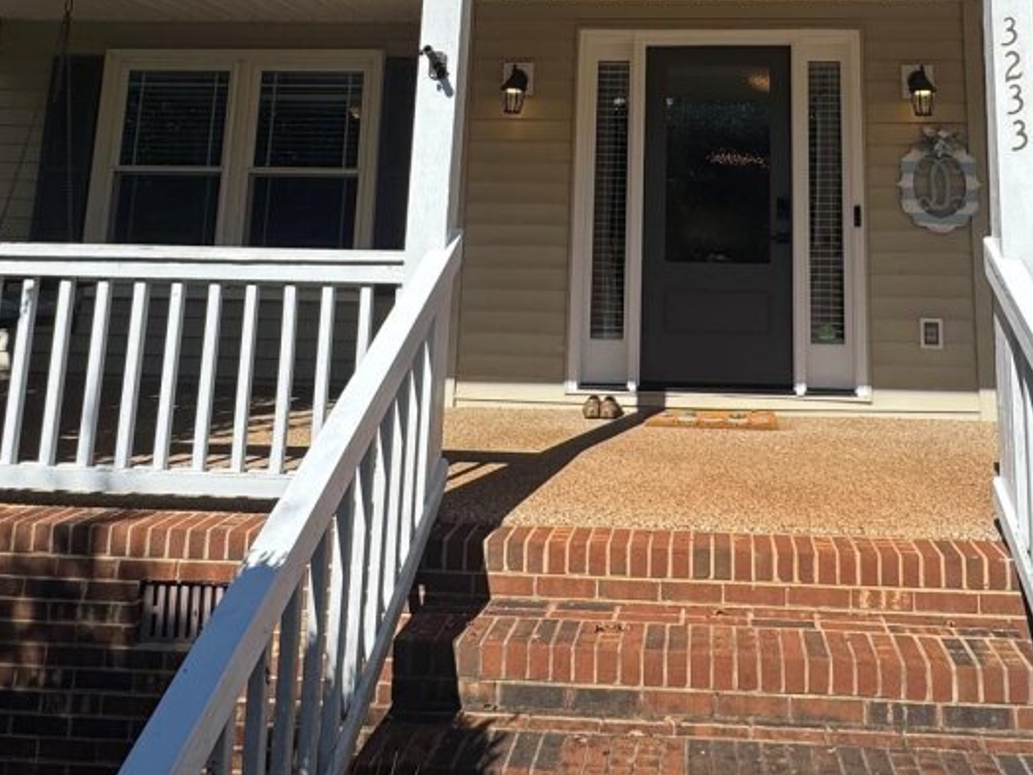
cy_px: 90
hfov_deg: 56.0
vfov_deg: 41.0
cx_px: 657
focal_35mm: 32
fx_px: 955
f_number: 2.2
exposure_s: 1/2494
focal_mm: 2.22
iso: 50
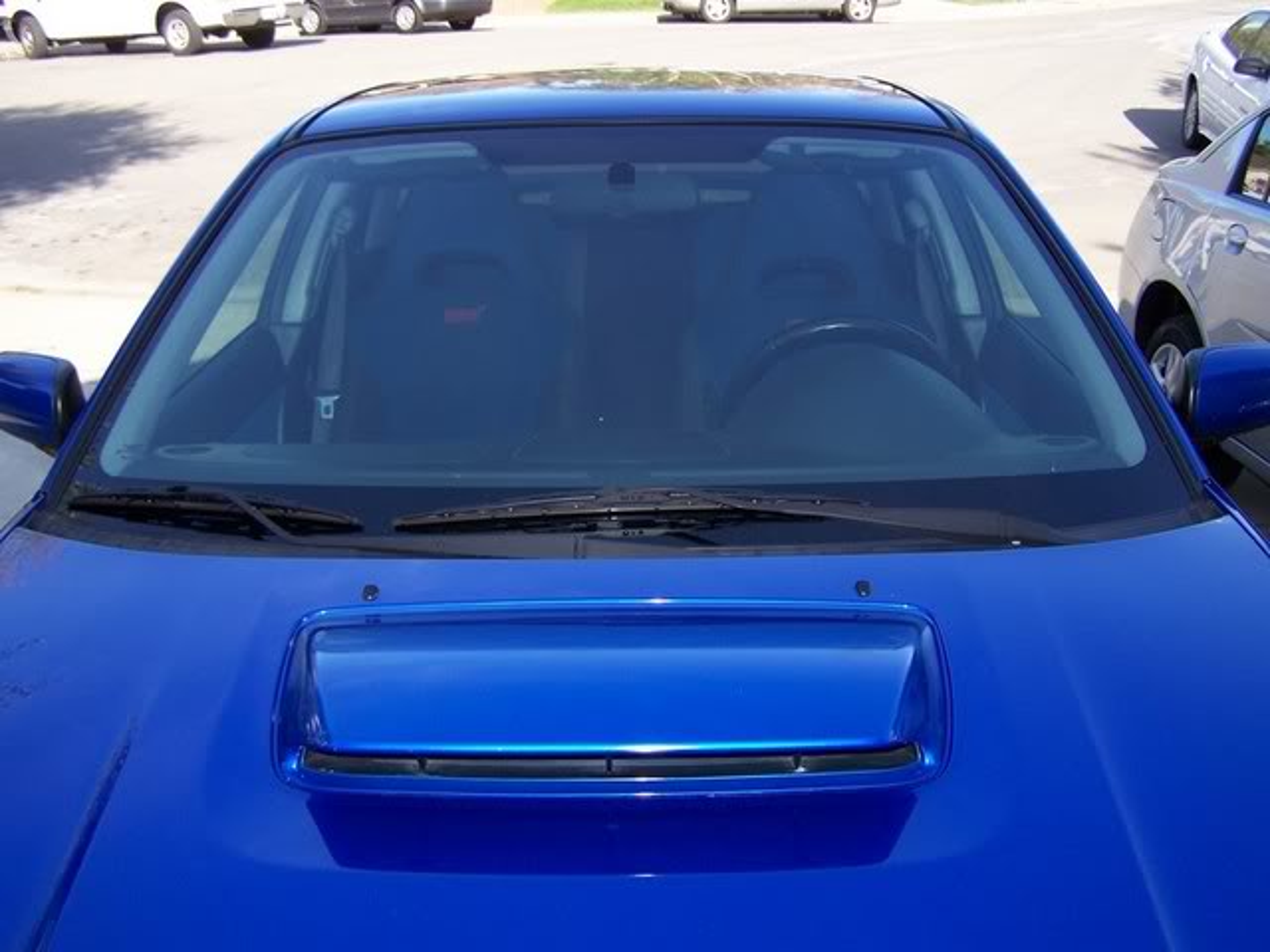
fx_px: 1394
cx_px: 635
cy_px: 476
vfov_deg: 37.7
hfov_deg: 49.0
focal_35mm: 38
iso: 64
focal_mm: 6.3
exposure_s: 1/250
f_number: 2.8
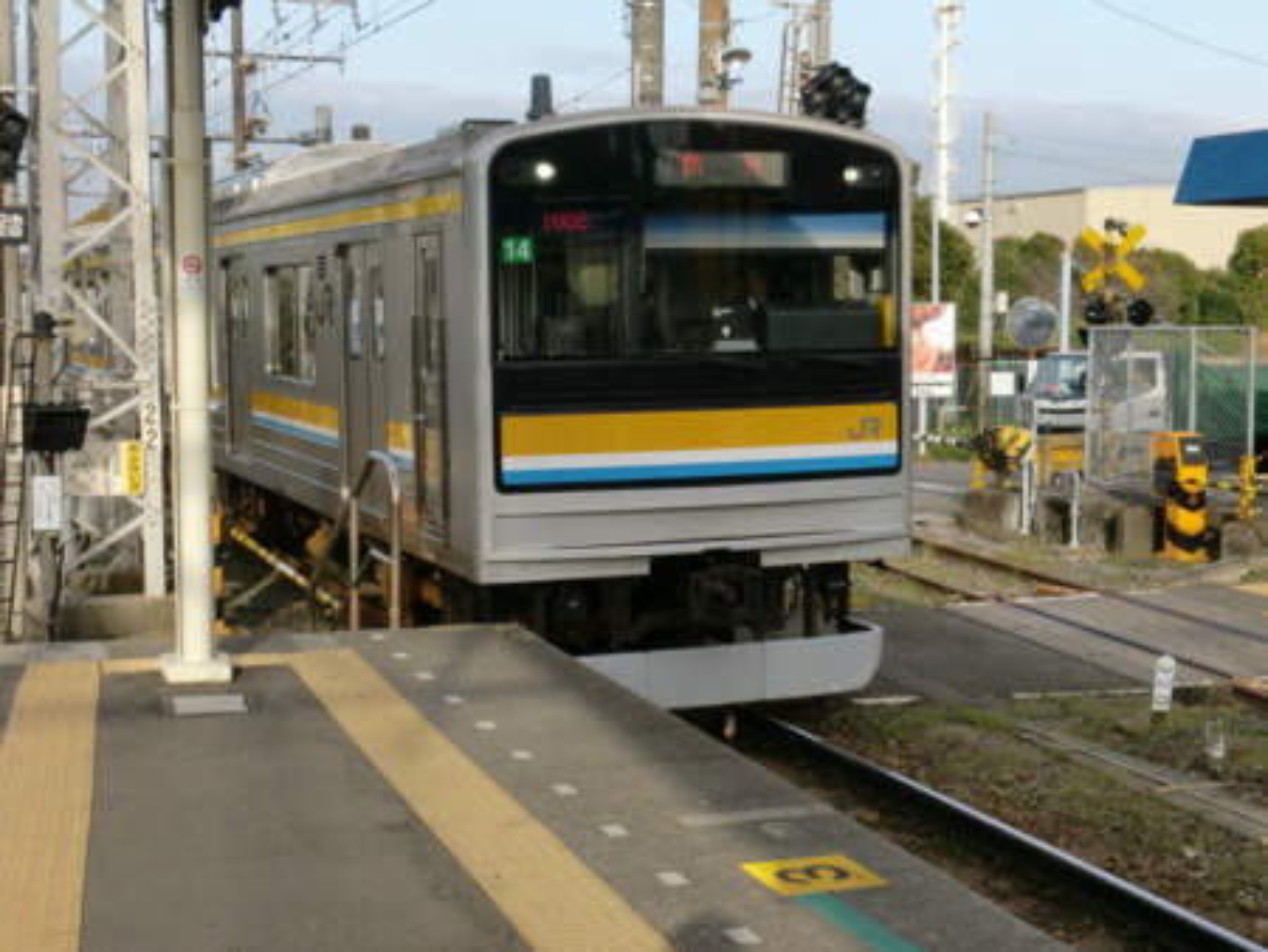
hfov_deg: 34.3
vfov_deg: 26.1
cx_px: 634
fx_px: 2052
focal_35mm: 56
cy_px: 476
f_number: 3.7
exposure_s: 1/400
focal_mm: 9.3
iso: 64
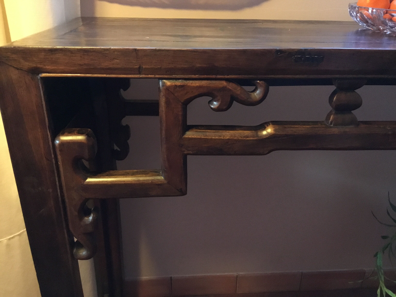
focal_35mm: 31
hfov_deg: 58.4
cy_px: 148
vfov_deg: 45.4
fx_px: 355
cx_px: 198
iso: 640
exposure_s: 1/17
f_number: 2.4
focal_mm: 3.3
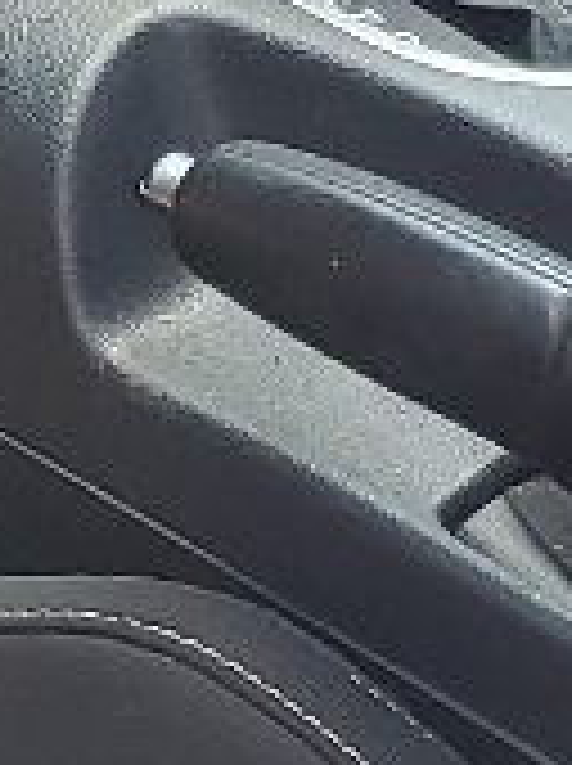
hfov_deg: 5.9
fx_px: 5411
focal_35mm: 245
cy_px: 315
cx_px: -464
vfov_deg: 8.1
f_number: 1.5
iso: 61
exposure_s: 1/60.2
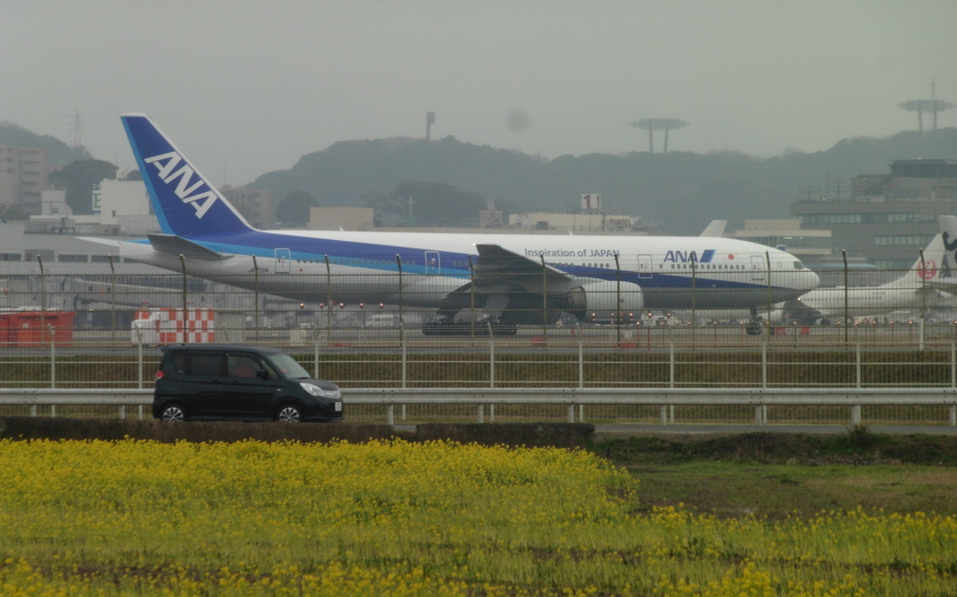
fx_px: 6910
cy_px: 309
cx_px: 478
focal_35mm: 265
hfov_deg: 7.9
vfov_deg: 5.0
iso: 100
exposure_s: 1/50
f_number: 5.7
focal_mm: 44.4
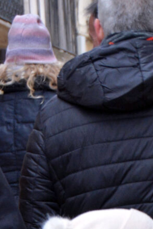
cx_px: 53
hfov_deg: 2.9
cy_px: 559
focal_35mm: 477
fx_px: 3042
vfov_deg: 4.2
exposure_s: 1/125
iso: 360
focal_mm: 55
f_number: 5.6
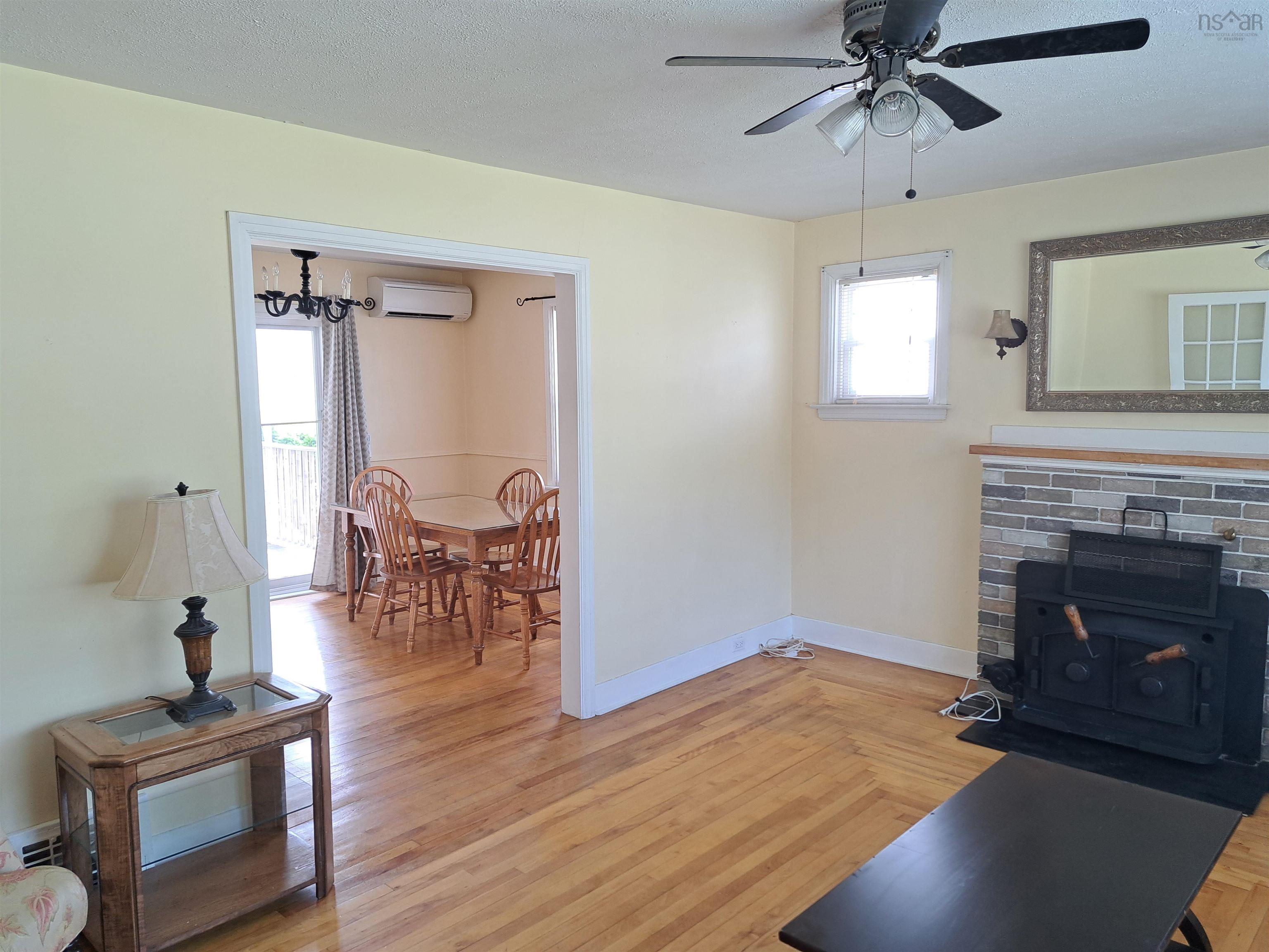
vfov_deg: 56.8
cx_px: 634
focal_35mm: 24
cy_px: 476
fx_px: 880
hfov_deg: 71.6
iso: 50
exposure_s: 1/30
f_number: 1.8
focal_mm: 5.23
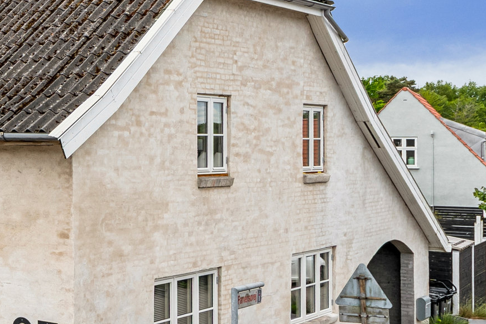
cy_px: 62
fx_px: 837
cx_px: -223
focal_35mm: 62
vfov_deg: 21.6
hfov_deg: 25.3
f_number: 13
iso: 100
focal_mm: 18
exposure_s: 1/125
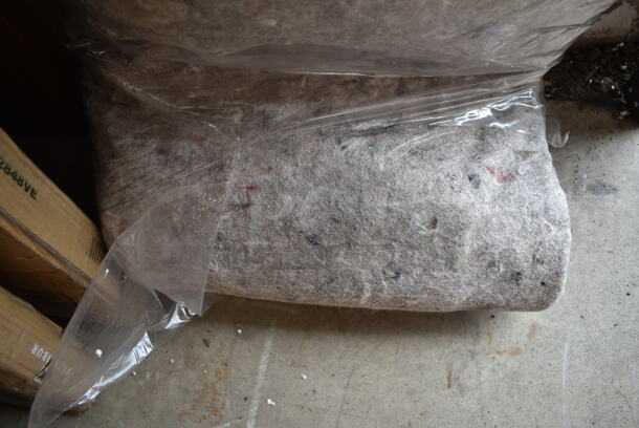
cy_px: 214
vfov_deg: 48.0
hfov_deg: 67.3
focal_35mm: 27
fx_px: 480
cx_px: 320
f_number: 3.5
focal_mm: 18
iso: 180
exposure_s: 1/125
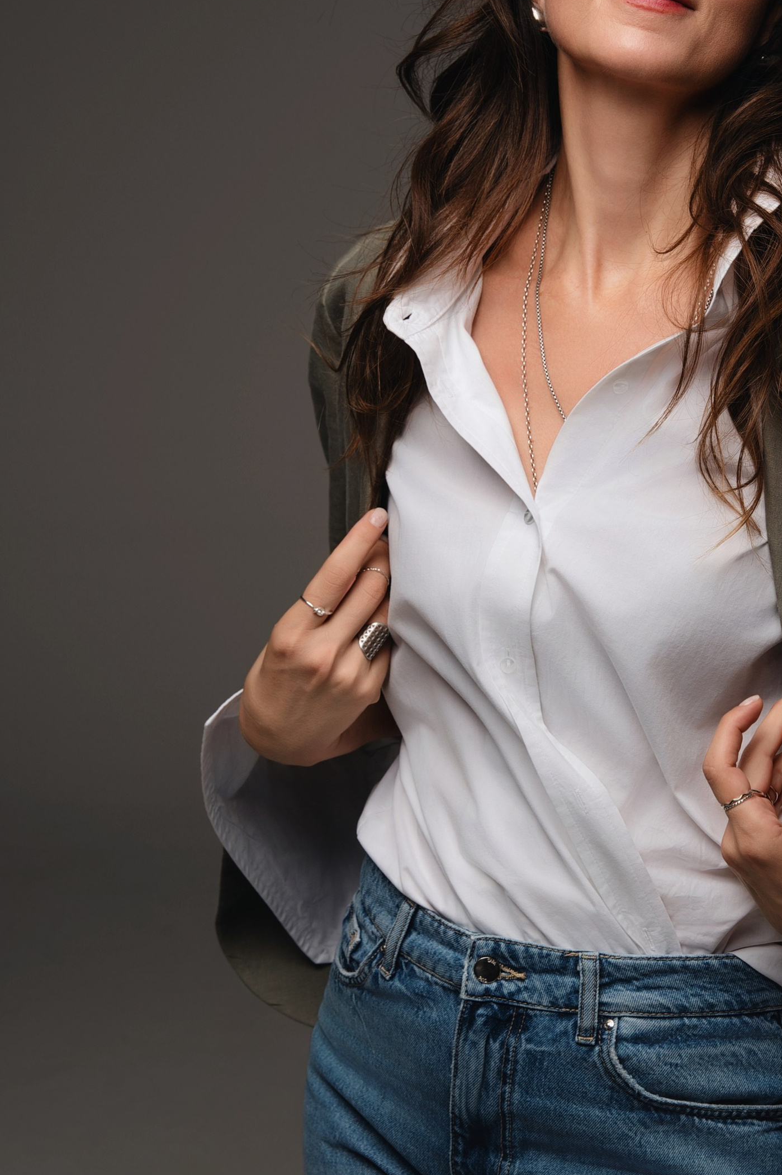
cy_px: 638
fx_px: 3165
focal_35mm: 97
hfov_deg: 14.0
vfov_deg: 21.0
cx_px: 680
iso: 100
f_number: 7.1
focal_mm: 53
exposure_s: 1/200
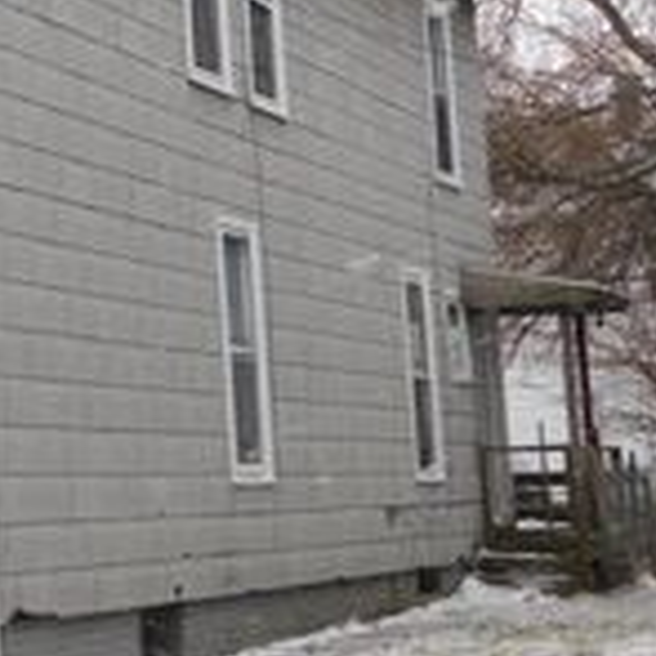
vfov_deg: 15.9
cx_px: -433
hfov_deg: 14.6
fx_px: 2316
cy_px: 69
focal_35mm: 108
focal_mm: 6.3
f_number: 3.5
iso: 125
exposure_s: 1/160
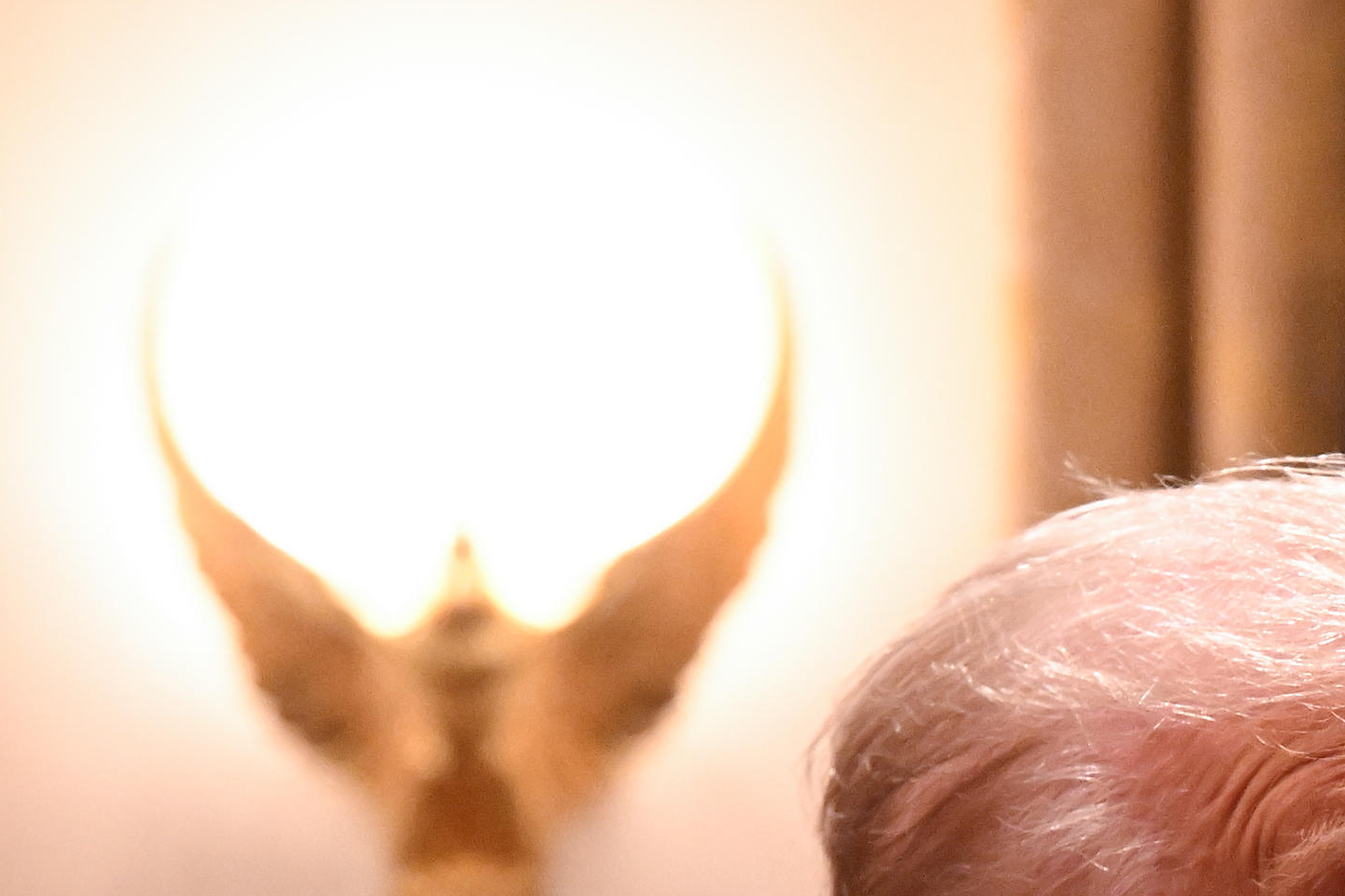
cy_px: 1419
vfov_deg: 5.5
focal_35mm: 246
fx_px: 9188
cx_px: 1165
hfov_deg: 8.3
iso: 4000
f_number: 3.5
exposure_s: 1/250
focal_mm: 70
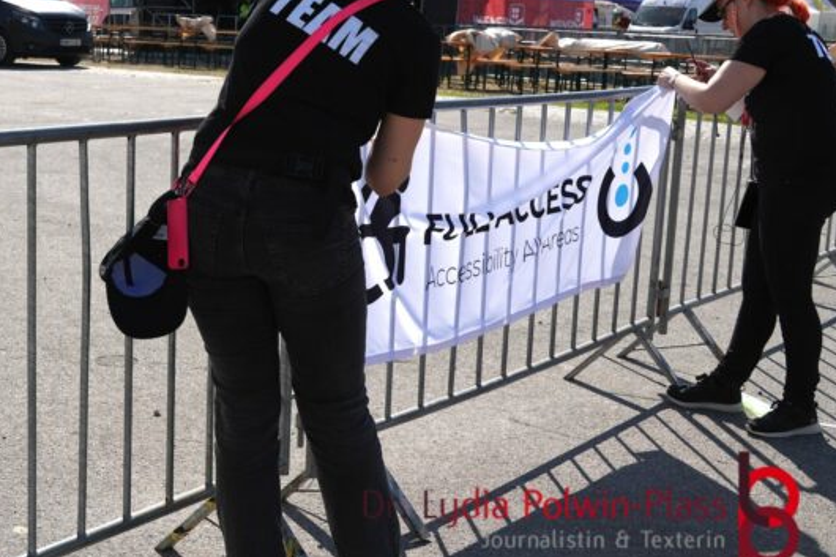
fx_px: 1363
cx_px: 287
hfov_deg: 33.8
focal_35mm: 59
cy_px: 213
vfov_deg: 23.0
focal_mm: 27
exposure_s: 1/320
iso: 100
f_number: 8
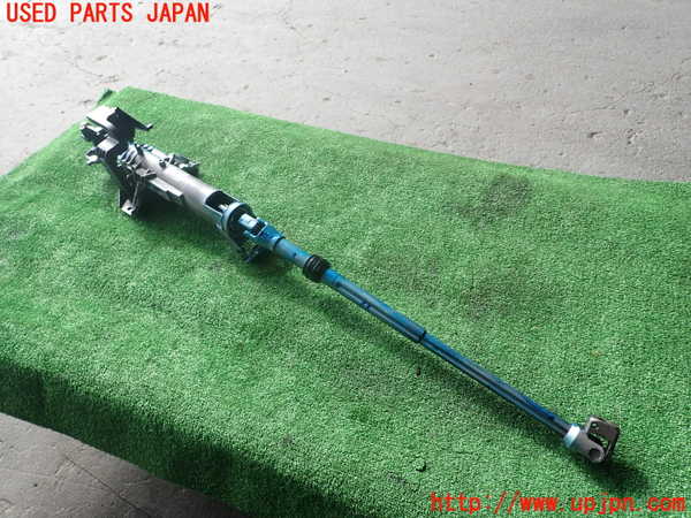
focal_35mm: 25
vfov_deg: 54.9
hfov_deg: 69.4
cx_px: 346
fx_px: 499
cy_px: 259
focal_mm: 4.5
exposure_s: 1/320
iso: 100
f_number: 2.8
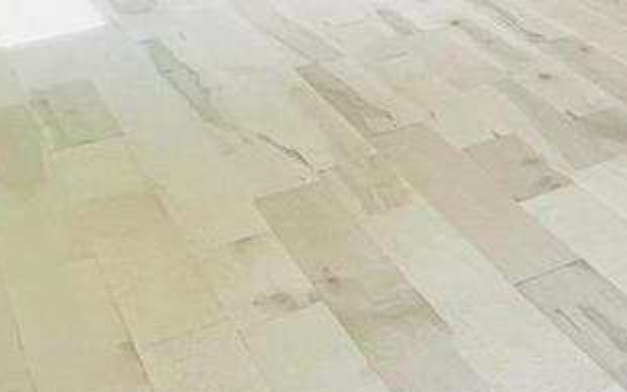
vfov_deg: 16.6
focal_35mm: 64
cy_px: -331
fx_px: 1094
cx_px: 1011
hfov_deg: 23.4
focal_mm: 1.57
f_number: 1.8
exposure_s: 1/120
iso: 50
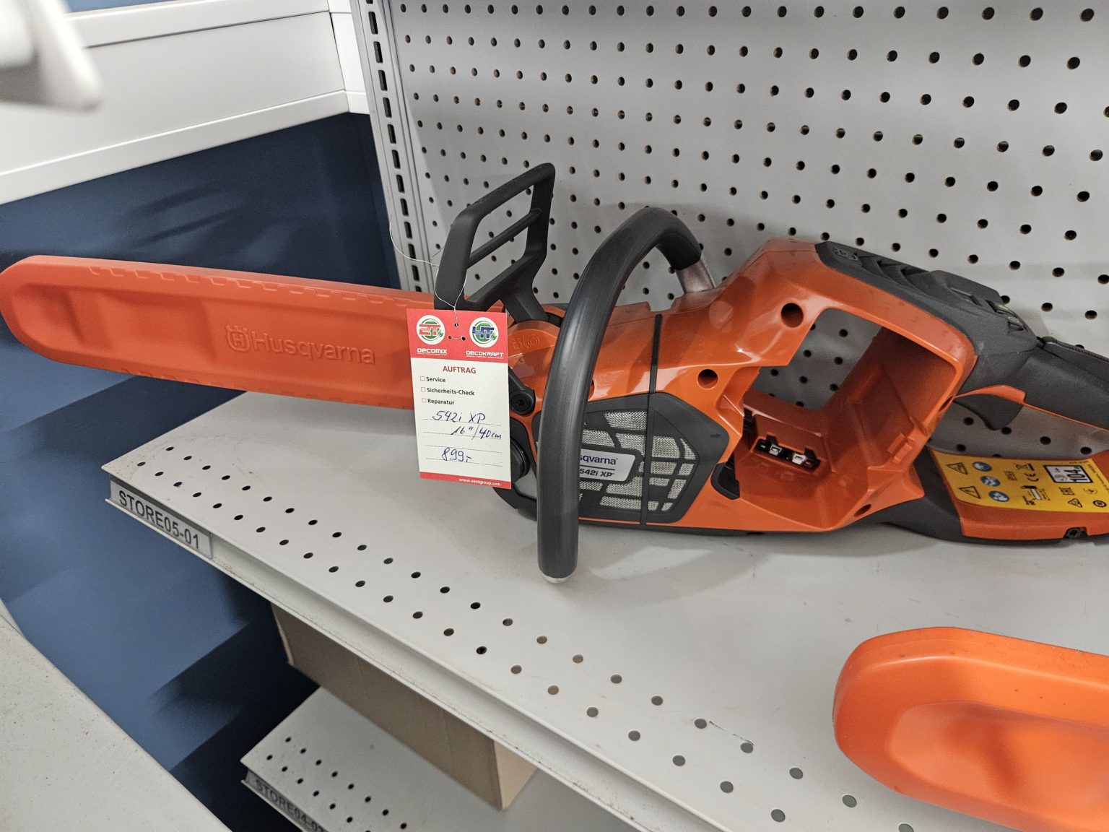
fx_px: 737
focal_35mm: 23
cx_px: 554
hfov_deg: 73.9
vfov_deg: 58.9
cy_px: 416
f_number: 1.8
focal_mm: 5.4
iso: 1000
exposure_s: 1/100
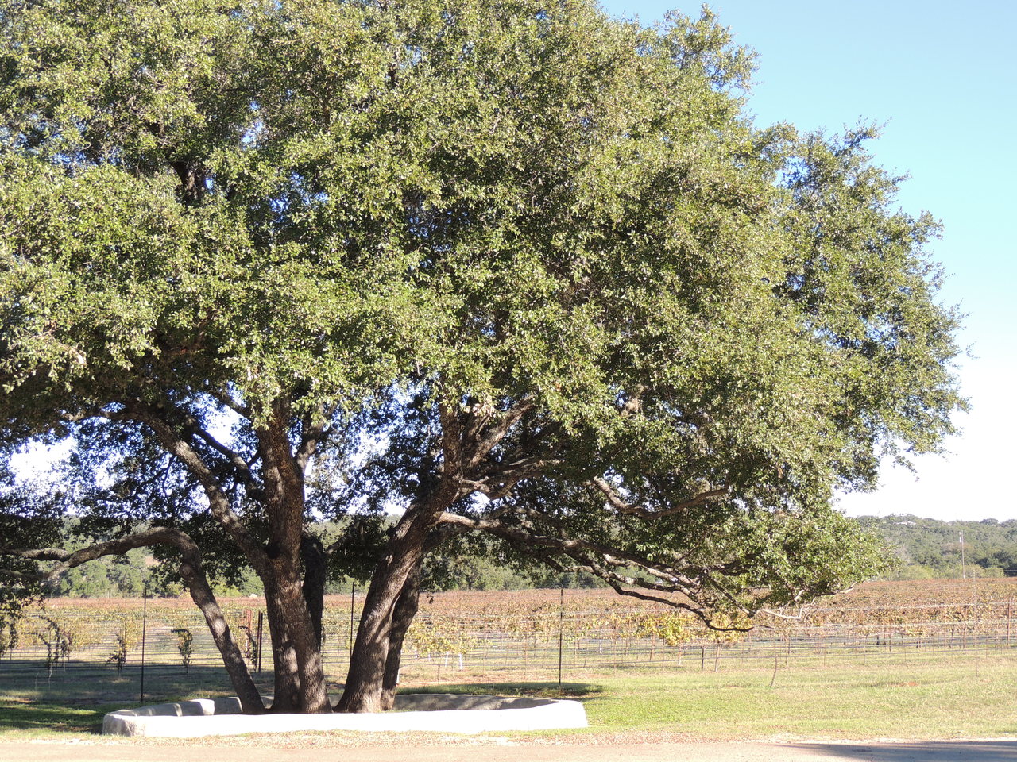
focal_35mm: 47
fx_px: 1381
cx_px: 508
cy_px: 381
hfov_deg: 40.4
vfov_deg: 30.9
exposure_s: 1/250
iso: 100
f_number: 3.5
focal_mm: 8.3
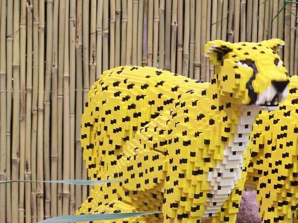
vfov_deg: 7.2
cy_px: 190
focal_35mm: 206
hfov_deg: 9.6
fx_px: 1773
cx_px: 259
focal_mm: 19.4
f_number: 3.2
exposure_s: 1/3
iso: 80
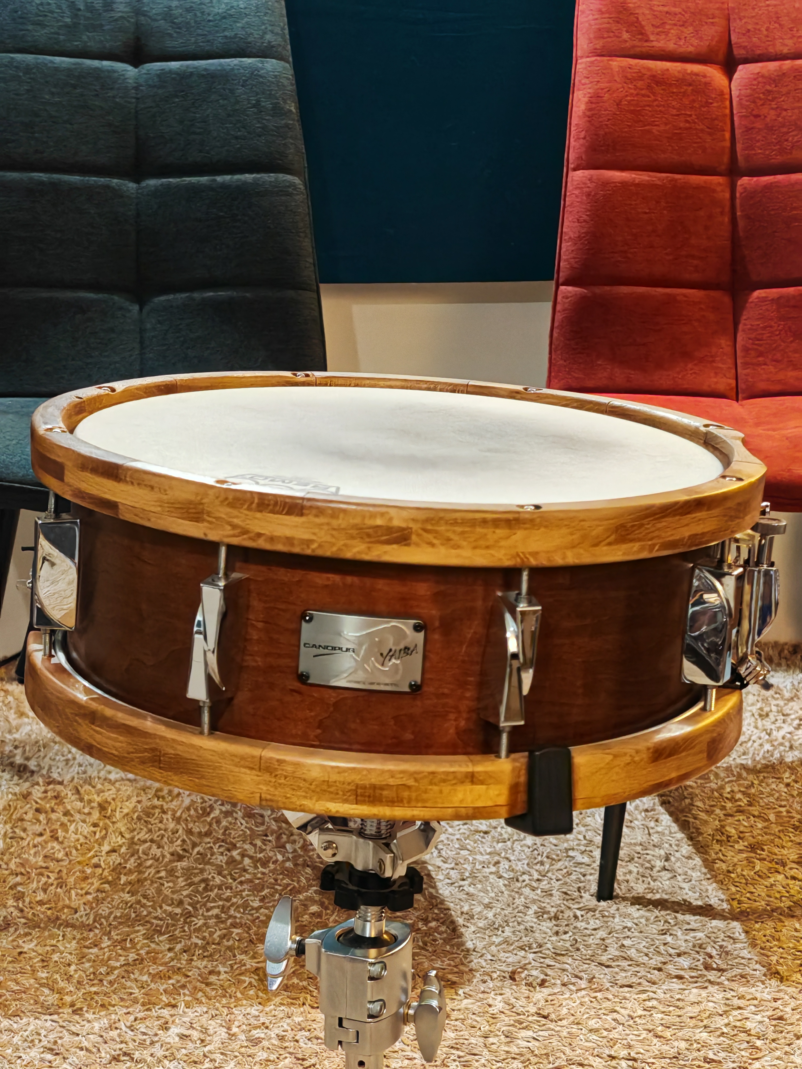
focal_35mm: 79
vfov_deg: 24.7
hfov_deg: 18.7
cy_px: 534
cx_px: 401
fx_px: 2440
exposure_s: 1/40
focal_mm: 7.62
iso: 800
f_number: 1.6
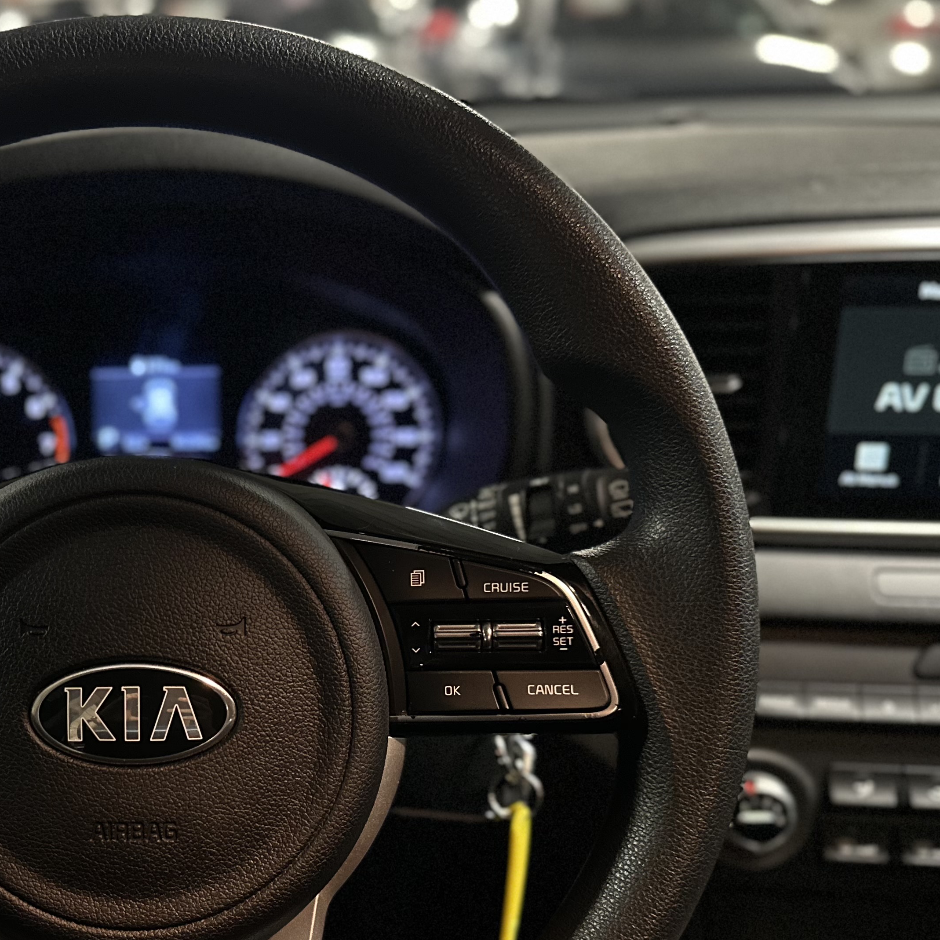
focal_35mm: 40
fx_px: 1229
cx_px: 157
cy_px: 635
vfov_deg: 41.3
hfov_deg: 39.8
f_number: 1.78
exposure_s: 1/49
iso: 1000
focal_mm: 6.86
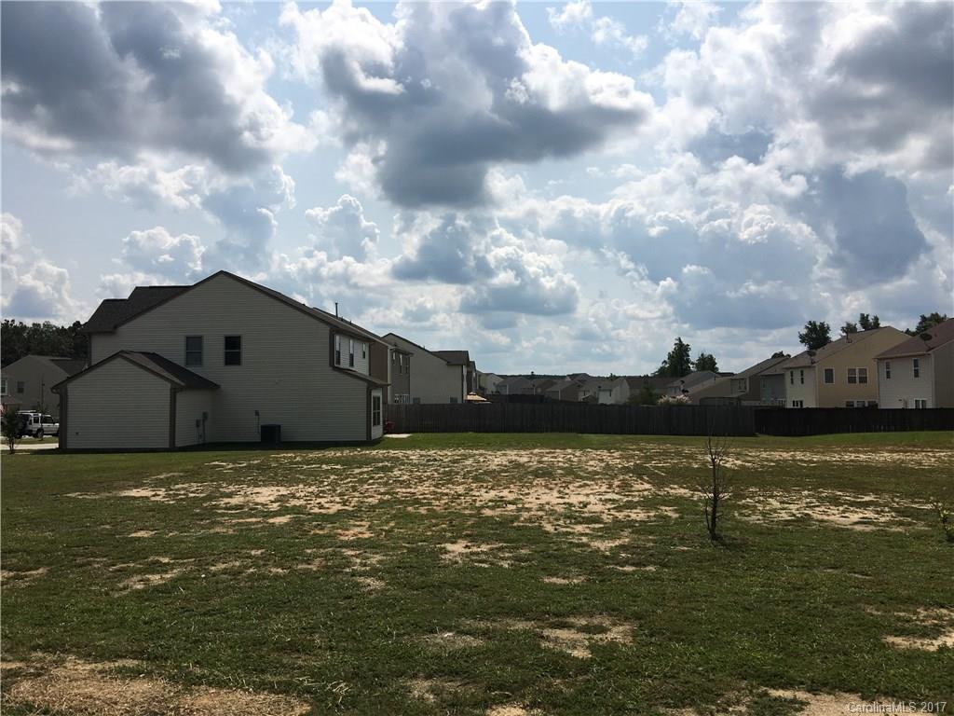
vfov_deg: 48.2
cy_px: 358
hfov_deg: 61.7
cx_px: 477
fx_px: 799
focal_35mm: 29
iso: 25
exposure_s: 1/4049
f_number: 2.2
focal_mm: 4.15
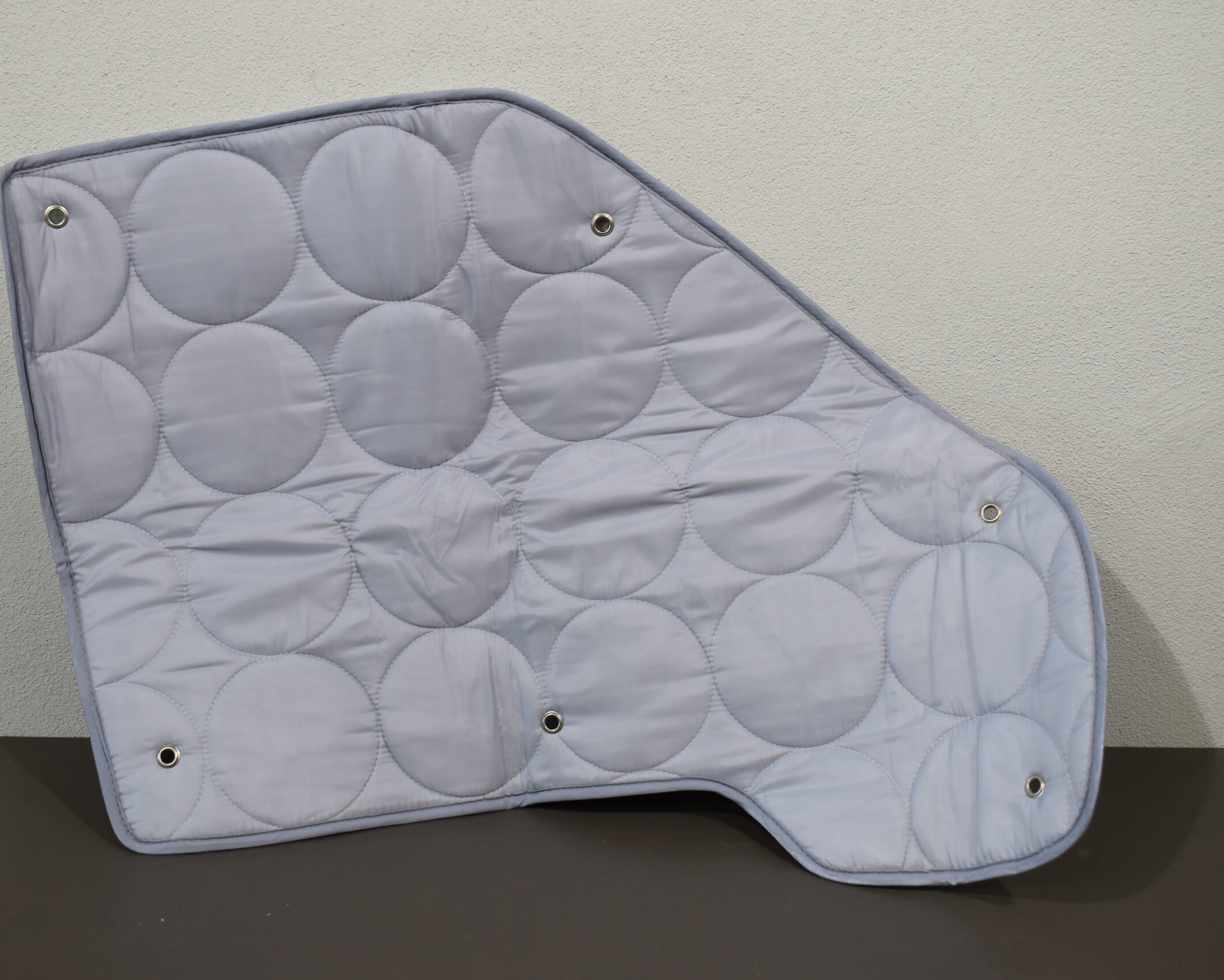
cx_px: 557
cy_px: 490
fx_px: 1594
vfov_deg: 34.2
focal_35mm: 44
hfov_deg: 42.0
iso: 400
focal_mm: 26
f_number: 5.6
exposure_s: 1/125
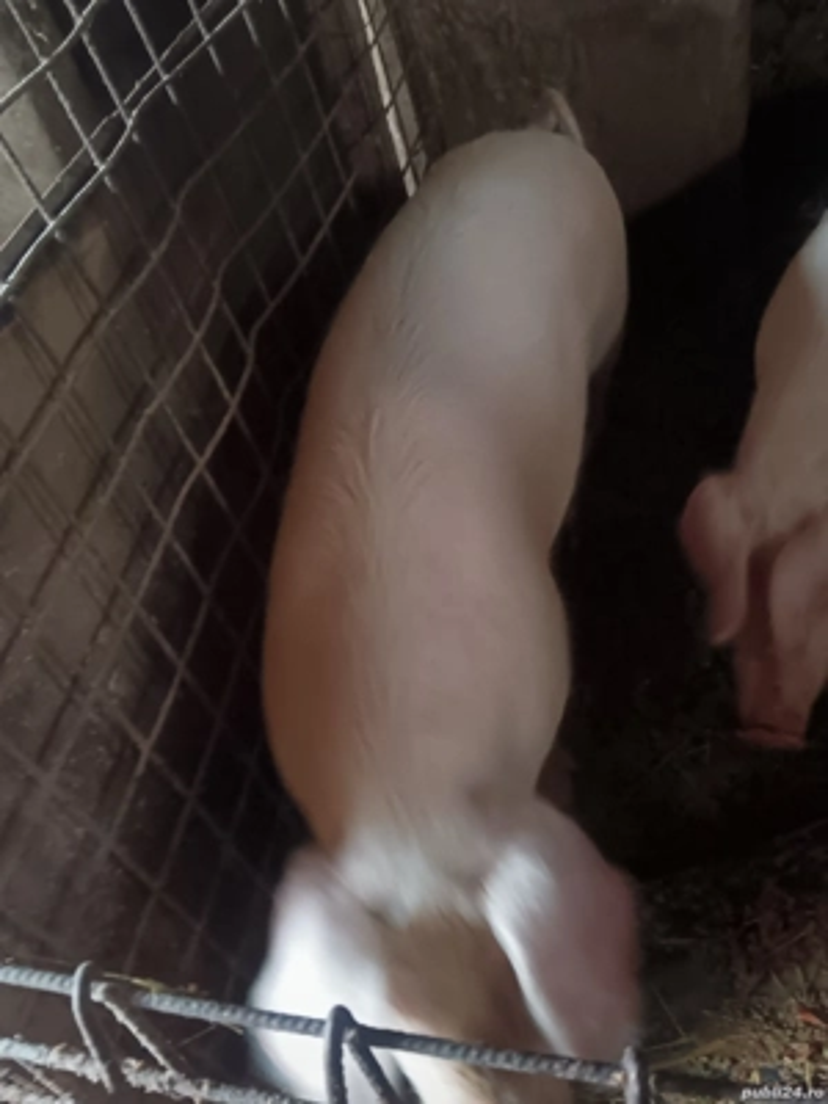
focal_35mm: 32
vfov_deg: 56.8
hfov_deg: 44.2
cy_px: 552
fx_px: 1021
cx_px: 414
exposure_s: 1/25
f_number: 1.9
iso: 3067
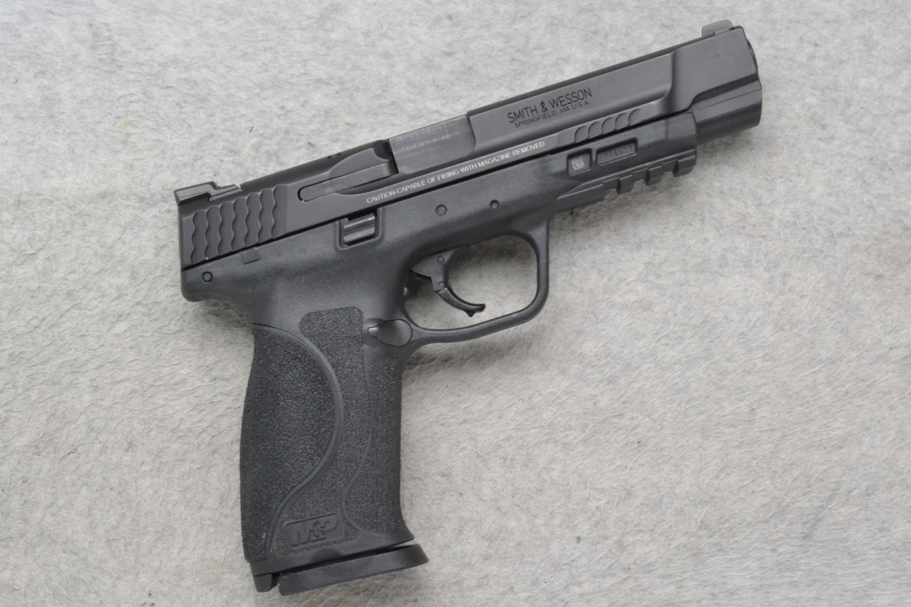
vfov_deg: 22.6
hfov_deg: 33.4
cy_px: 304
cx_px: 456
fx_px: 1518
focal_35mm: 60
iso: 3200
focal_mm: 40
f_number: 25
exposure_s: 1/80
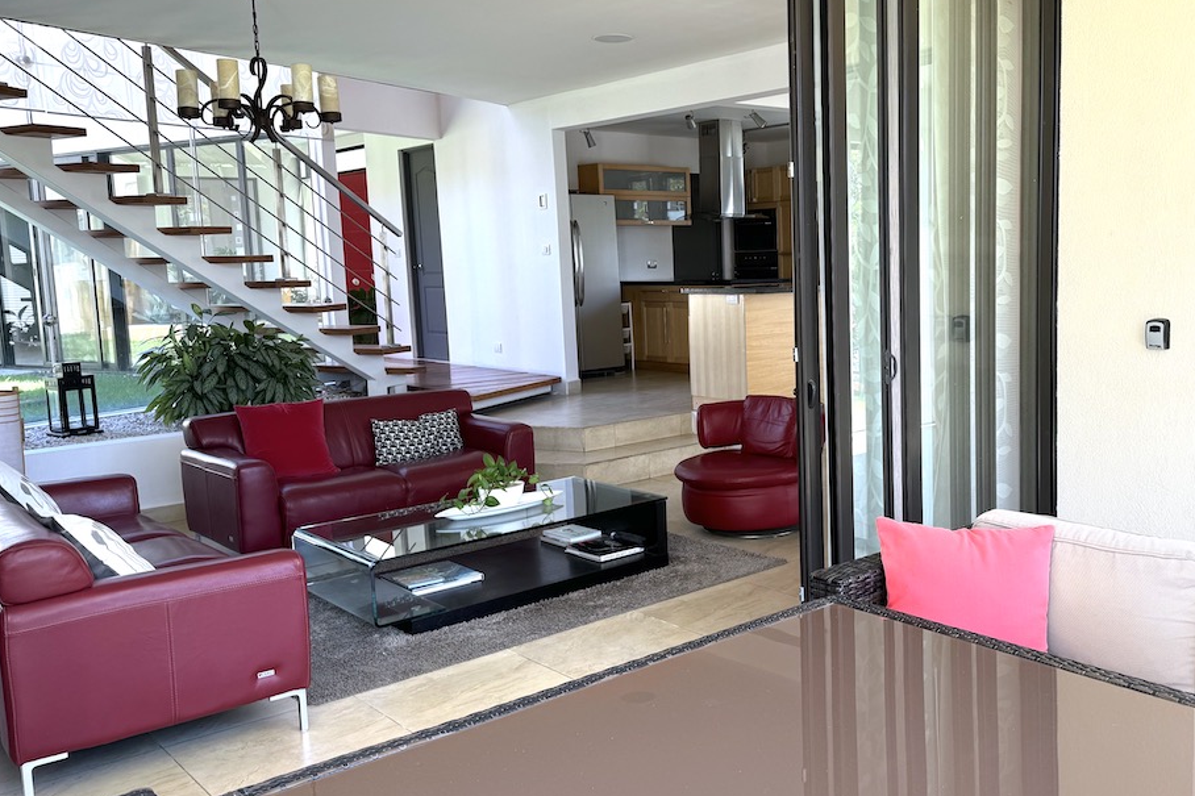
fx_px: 1095
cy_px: 386
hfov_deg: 56.4
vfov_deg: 40.0
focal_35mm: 33
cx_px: 765
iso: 64
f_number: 1.78
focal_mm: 6.86
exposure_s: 1/190
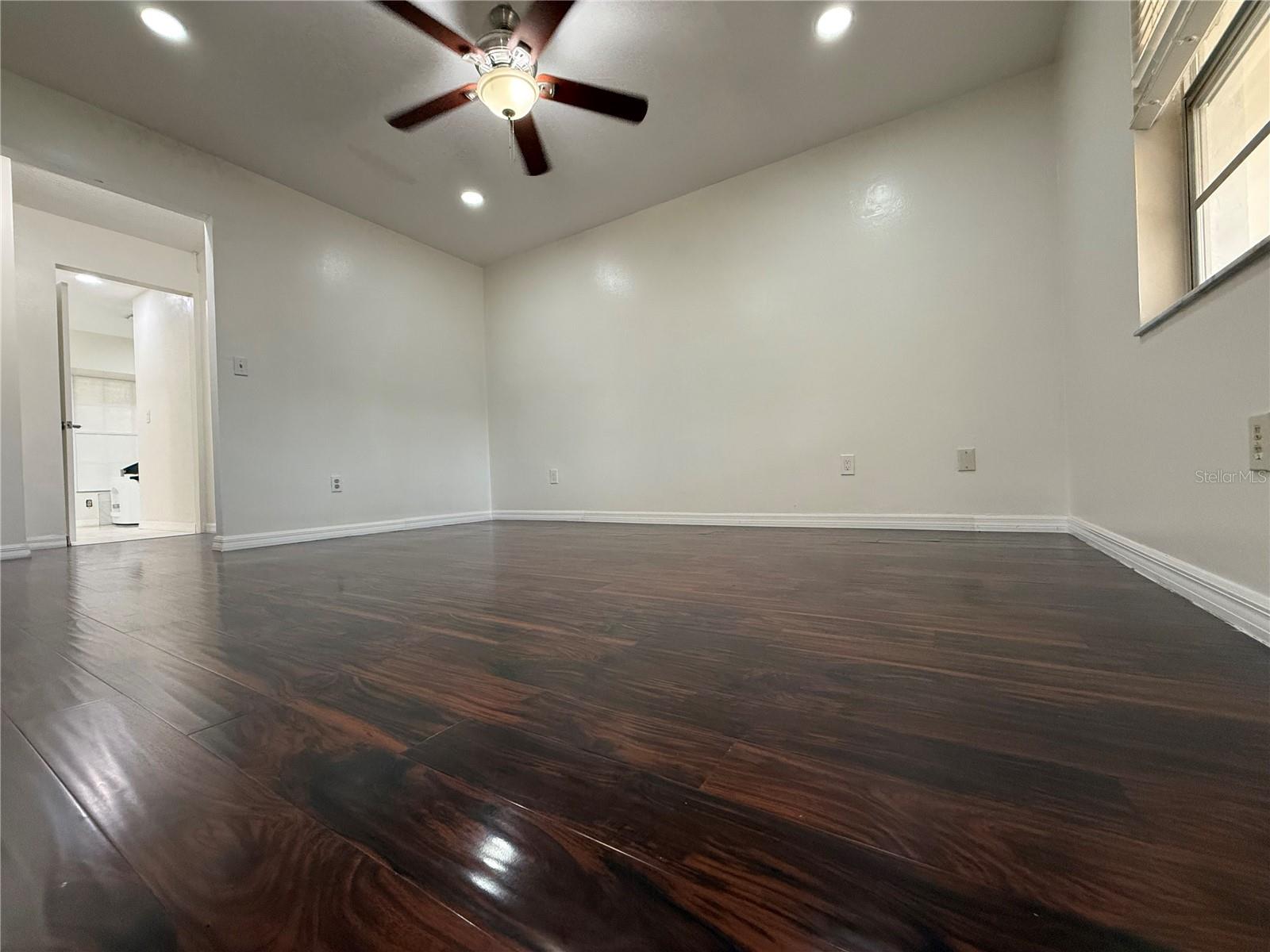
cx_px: 635
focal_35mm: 14
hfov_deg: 102.1
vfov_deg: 85.7
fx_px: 514
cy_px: 476
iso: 320
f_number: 2.2
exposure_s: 1/120
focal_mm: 2.22
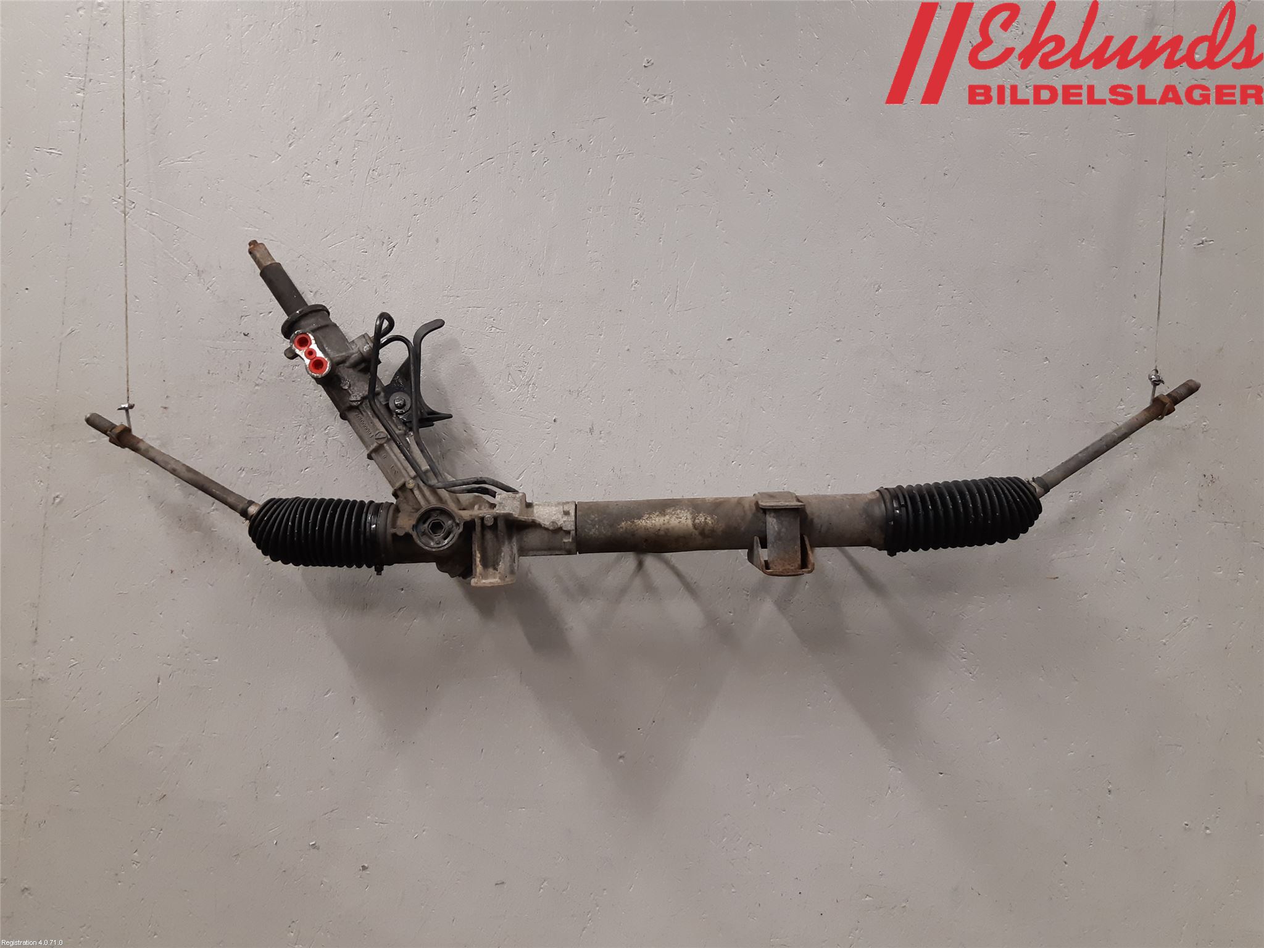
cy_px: 474
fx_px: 949
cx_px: 632
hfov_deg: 67.3
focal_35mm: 26
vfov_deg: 53.1
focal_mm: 3.93
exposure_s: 1/50
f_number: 1.7
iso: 160
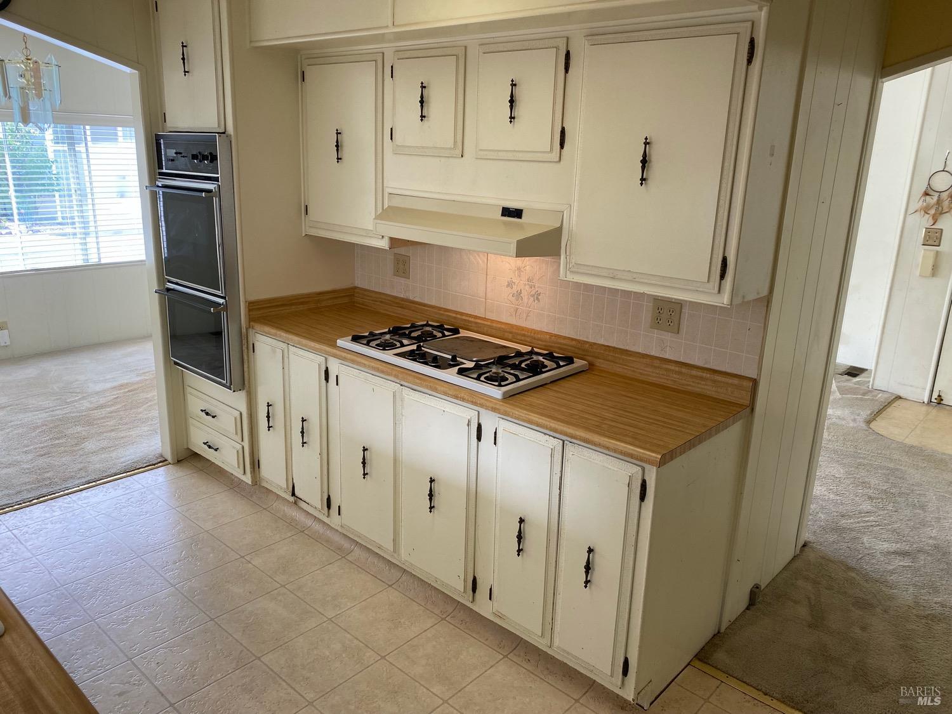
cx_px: 476
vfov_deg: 53.1
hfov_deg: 67.3
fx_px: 715
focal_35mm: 26
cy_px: 357
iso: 64
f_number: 1.8
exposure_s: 1/90
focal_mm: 4.25
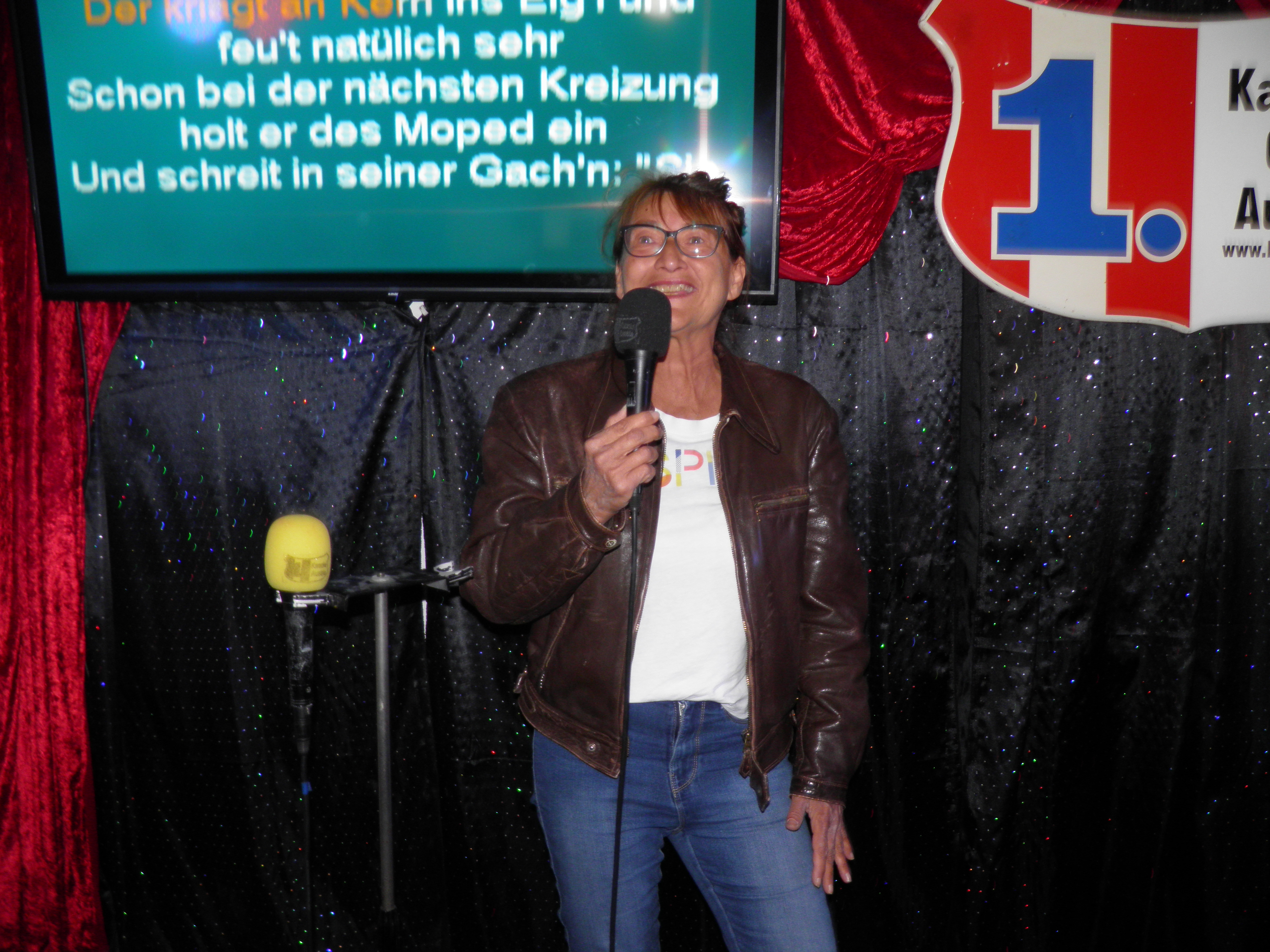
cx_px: 635
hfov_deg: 63.4
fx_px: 1027
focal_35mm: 28
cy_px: 476
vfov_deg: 49.7
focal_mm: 4.9
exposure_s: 1/30
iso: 100
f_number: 2.8
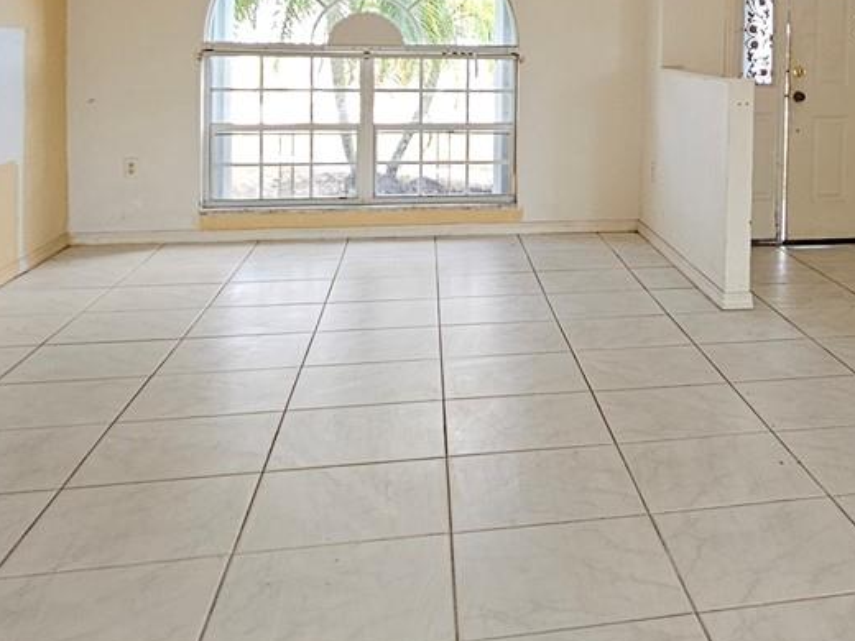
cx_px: 717
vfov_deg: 34.5
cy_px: 99
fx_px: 988
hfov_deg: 43.9
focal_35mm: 40
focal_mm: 2.2
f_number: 2.2
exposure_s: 1/60
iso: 80
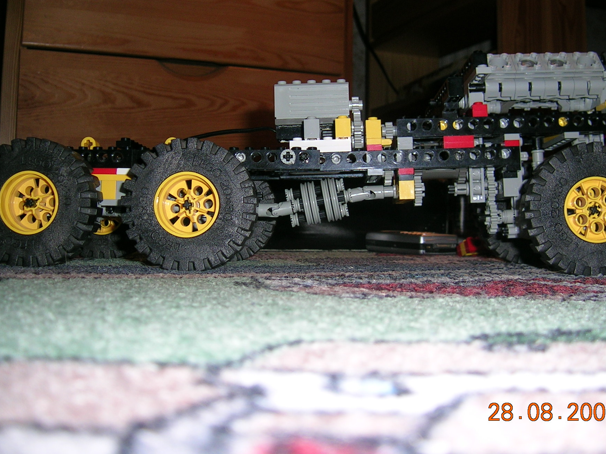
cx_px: 313
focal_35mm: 41
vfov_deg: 35.1
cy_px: 202
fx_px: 718
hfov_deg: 45.8
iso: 50
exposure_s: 1/60.1
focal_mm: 5.4
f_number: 2.8
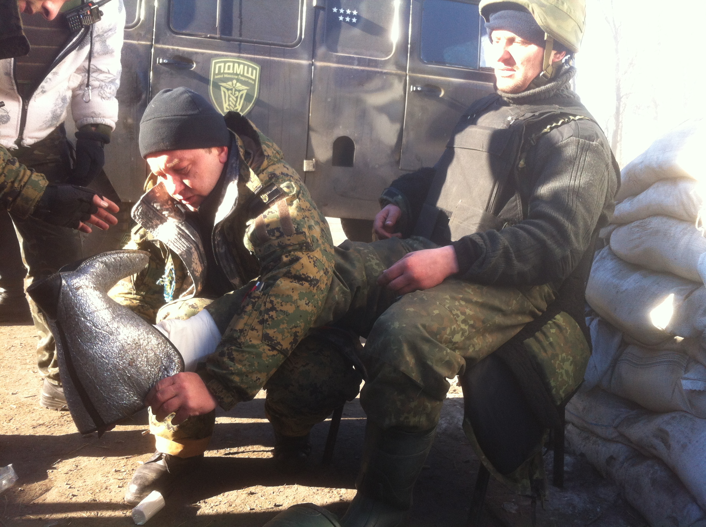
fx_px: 713
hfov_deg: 52.7
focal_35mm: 35
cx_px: 353
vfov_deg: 40.6
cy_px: 264
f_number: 2.8
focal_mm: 3.85
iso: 80
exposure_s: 1/177
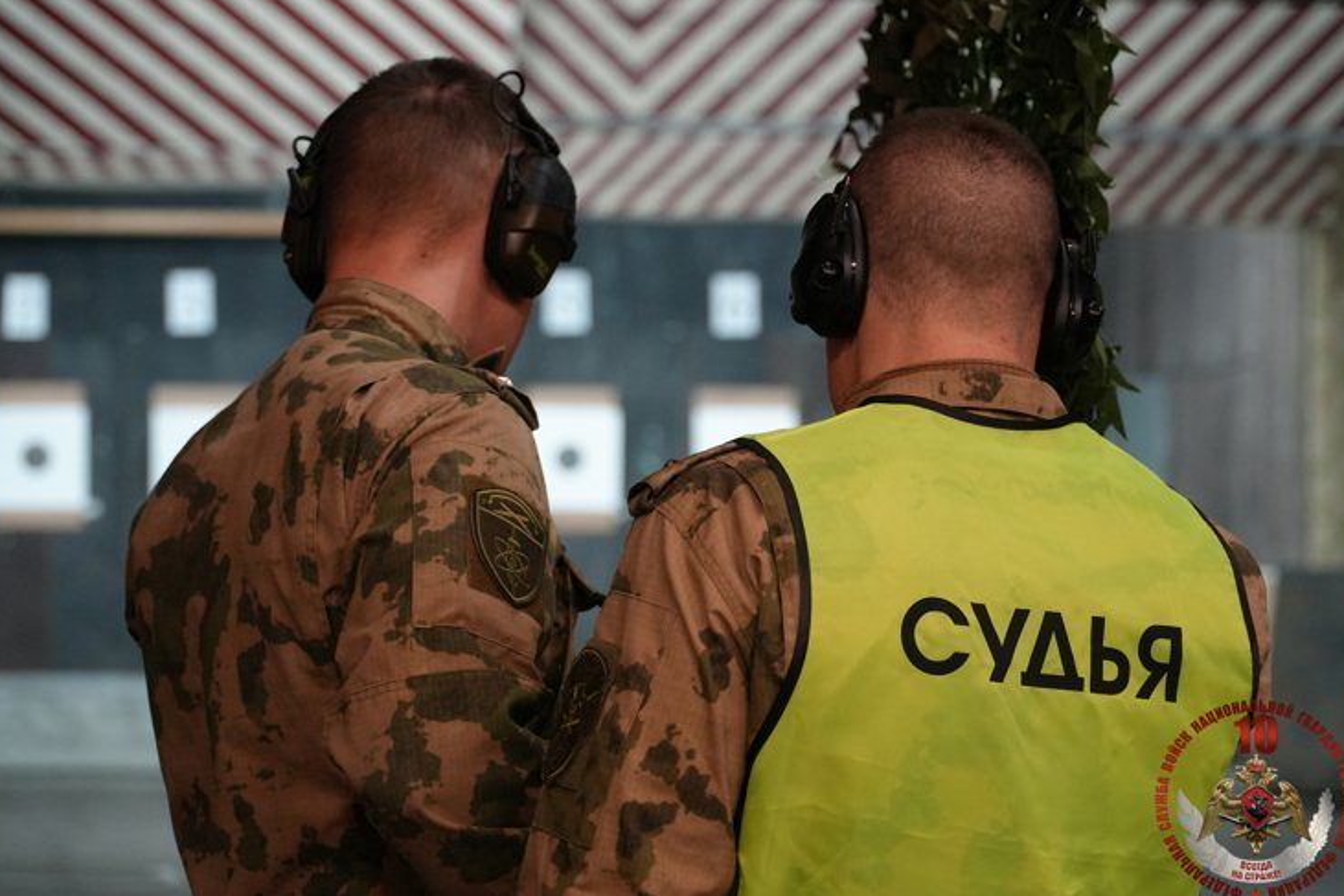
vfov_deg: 11.6
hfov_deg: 17.3
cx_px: 673
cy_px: 447
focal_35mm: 119
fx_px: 4423
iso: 2500
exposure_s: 1/160
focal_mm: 77
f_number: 4
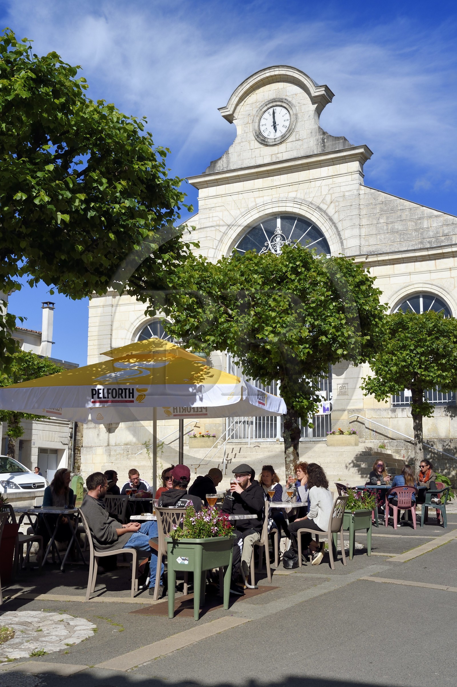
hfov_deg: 29.8
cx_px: 228
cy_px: 344
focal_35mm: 45
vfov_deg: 43.6
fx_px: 858
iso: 200
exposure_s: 1/320
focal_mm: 45
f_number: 14
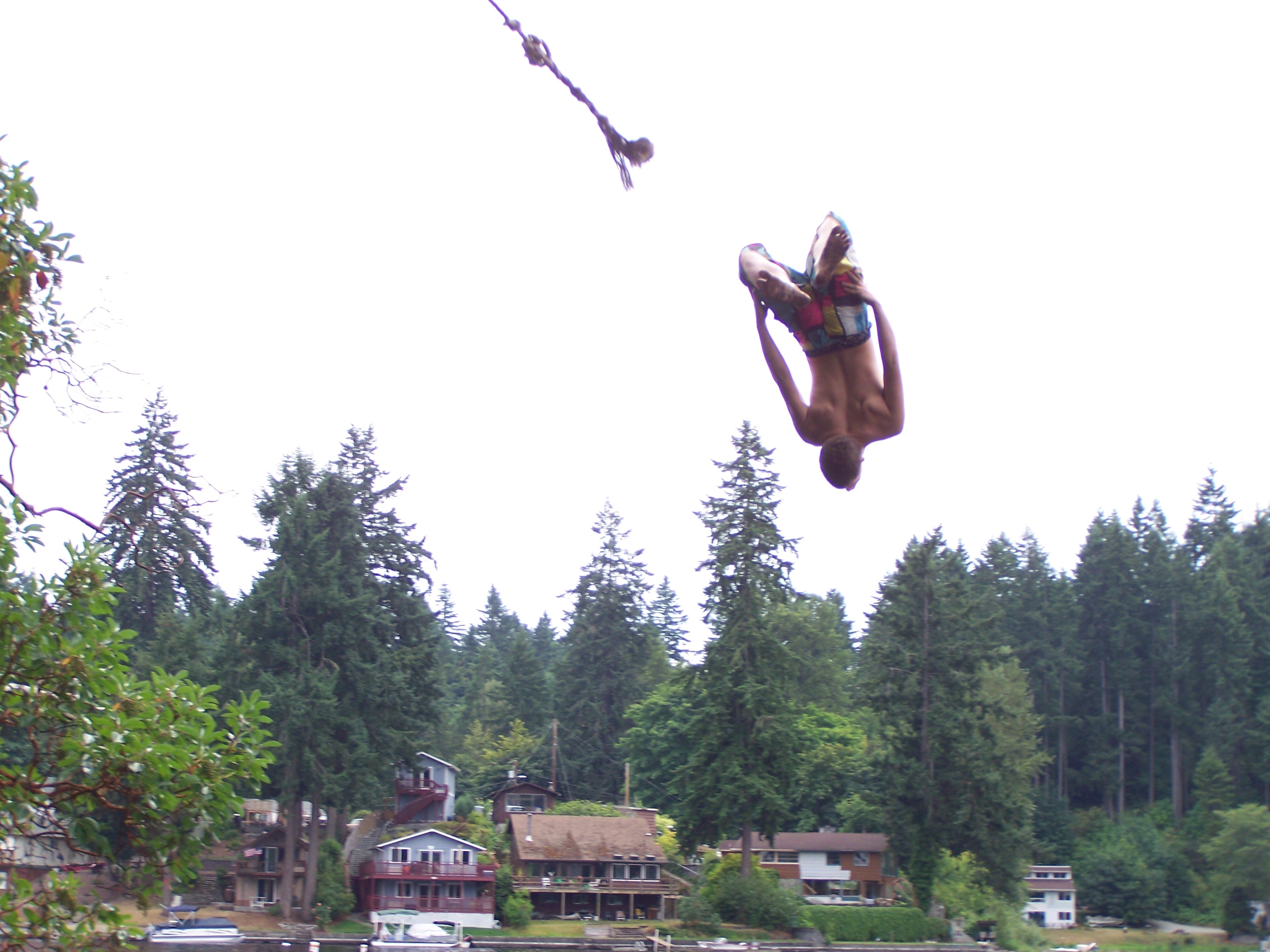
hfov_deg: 28.2
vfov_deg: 21.3
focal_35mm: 69
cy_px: 476
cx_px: 635
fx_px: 2531
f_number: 3.2
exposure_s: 1/200
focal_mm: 11.5
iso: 64
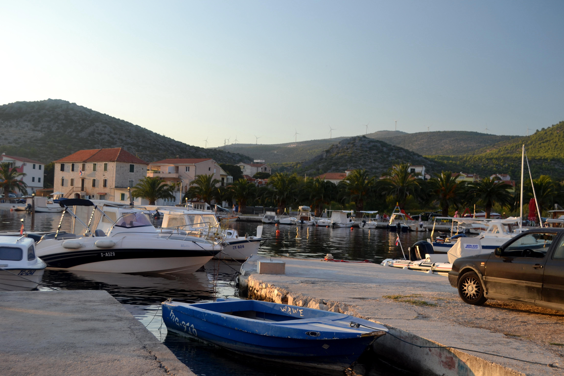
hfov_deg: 45.0
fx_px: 681
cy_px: 188
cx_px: 282
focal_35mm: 44
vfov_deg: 30.8
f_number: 5.6
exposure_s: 1/125
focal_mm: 29
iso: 200
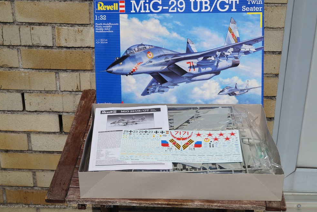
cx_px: 159
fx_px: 537
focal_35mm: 61
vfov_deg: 22.3
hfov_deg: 32.9
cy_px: 105
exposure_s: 1/400
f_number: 11
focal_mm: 40
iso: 100
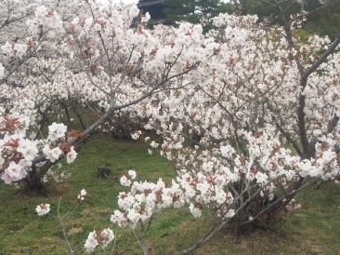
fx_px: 402
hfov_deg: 45.8
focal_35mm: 41
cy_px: 34
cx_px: 168
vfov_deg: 33.6
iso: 32
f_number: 2.2
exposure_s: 1/540
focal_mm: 4.12
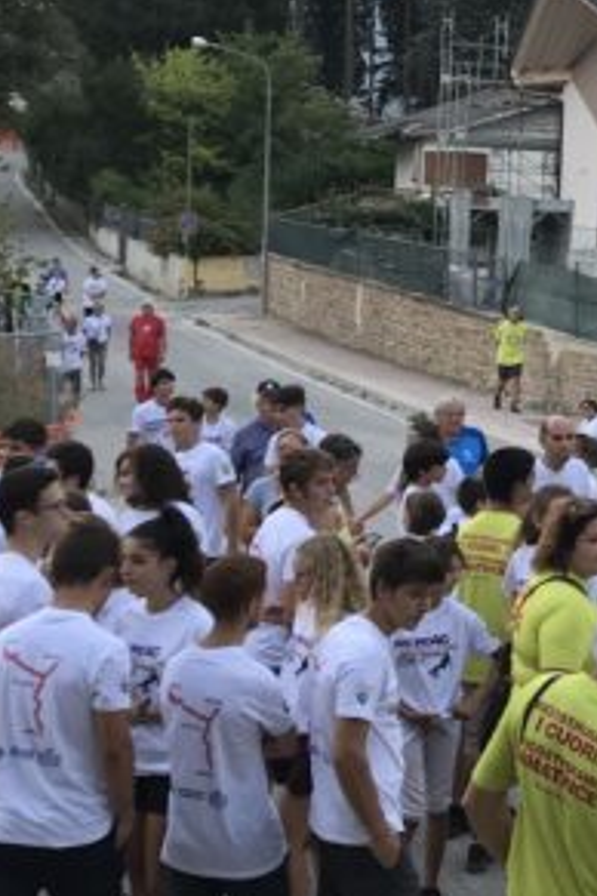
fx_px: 1865
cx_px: 843
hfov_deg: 16.8
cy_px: 306
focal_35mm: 75
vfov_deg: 26.9
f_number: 1.8
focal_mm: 3.99
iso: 32
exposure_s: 1/100
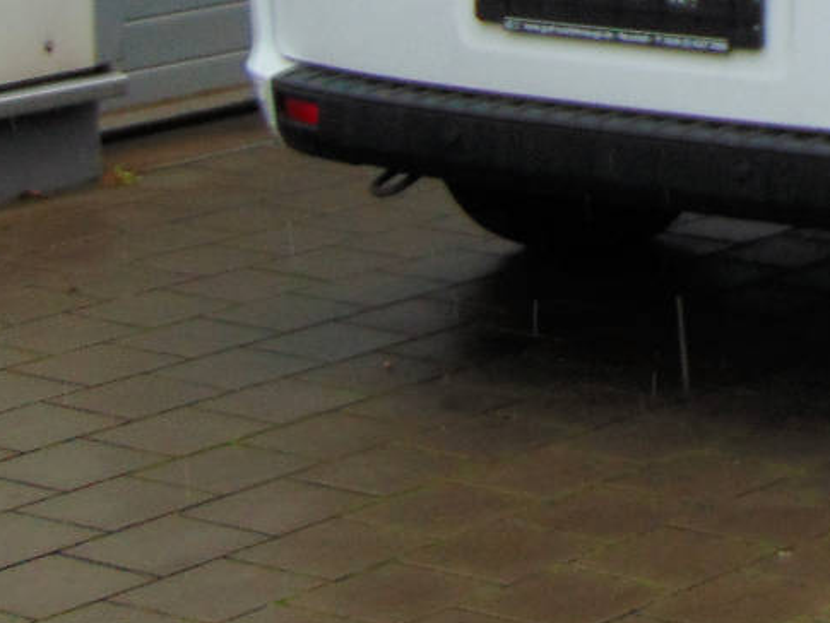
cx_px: 1280
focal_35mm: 165
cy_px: -276
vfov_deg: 8.8
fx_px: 3957
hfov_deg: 11.4
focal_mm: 9
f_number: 3.5
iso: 80
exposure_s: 1/250
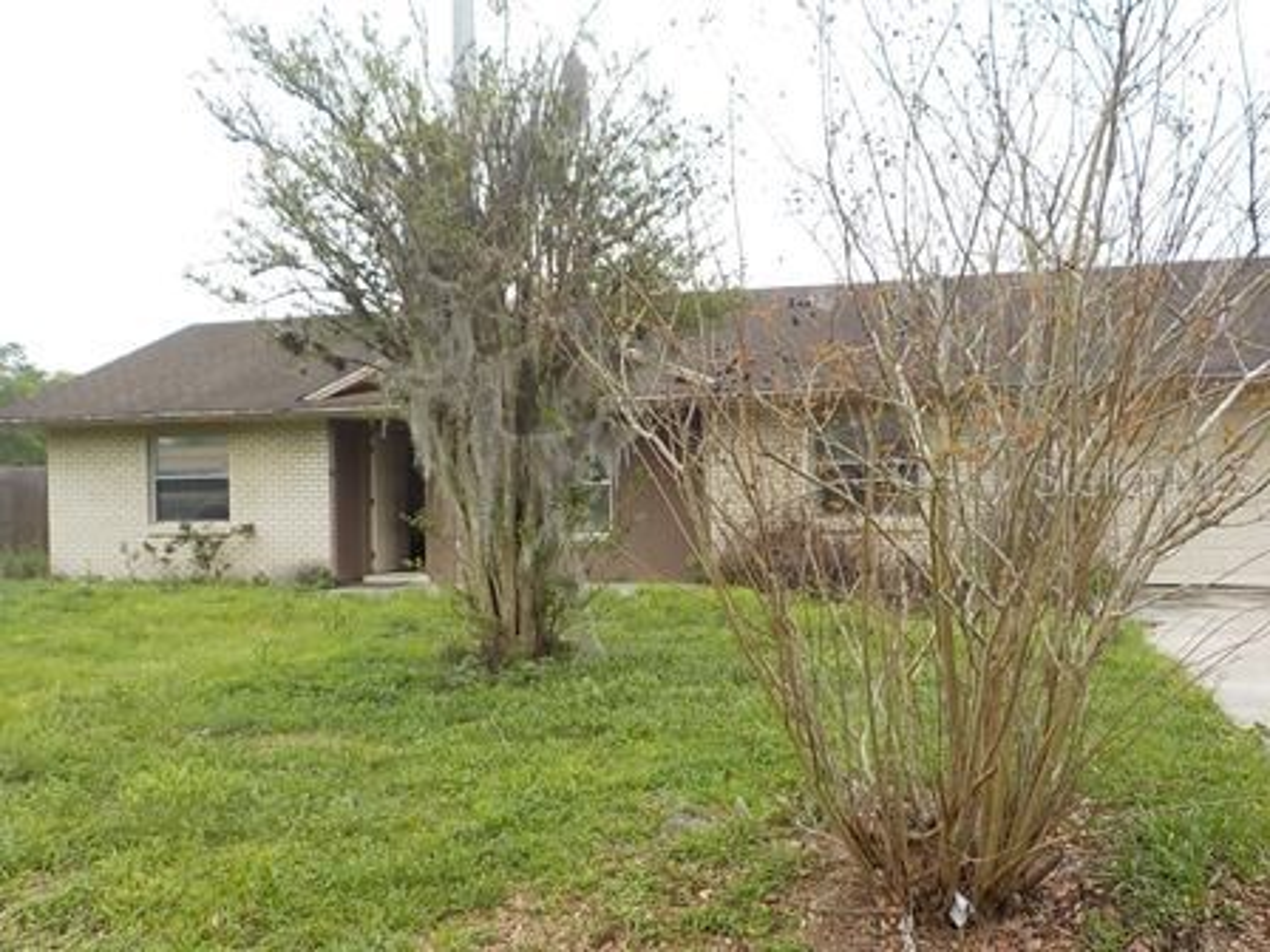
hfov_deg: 60.0
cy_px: 476
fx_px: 1101
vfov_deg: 46.8
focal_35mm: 30
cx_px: 635
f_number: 3.3
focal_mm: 4.1
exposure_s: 1/320
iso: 125
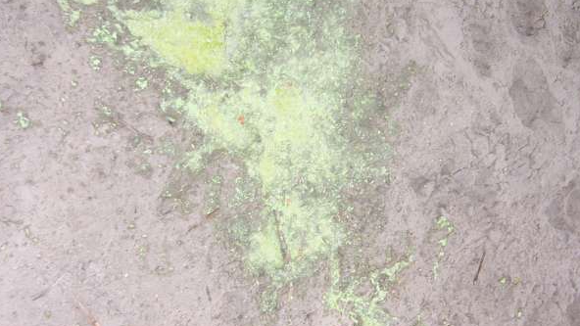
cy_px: 183
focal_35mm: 53
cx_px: 287
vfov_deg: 22.6
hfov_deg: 39.2
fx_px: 815
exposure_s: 1/60
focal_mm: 6
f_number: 3
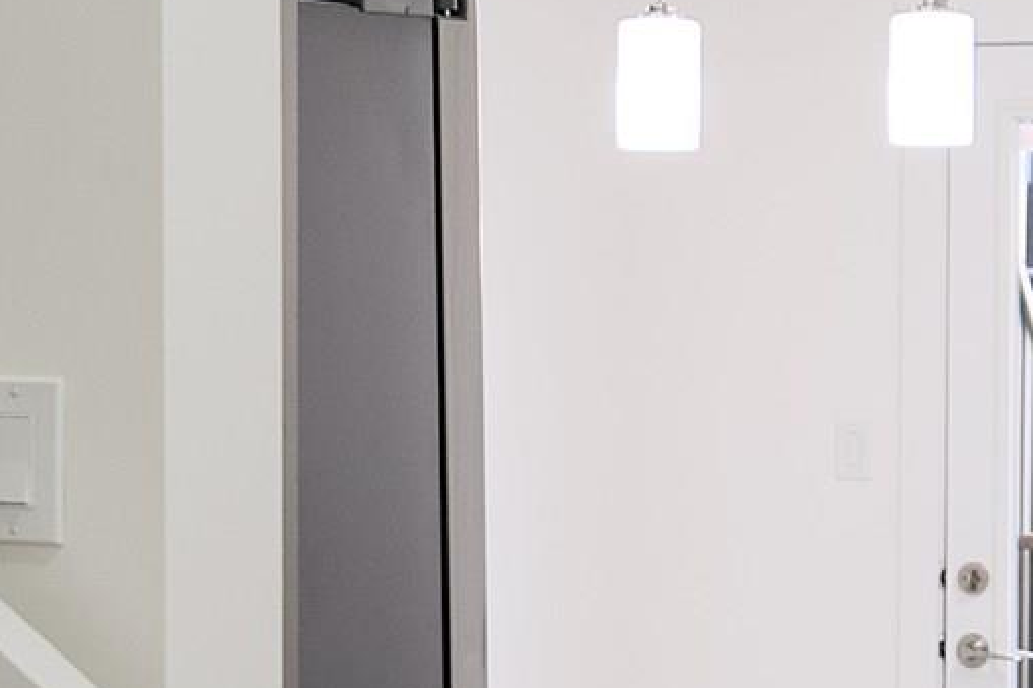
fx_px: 4848
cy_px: 781
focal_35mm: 169
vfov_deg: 8.1
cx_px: 759
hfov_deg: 12.1
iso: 640
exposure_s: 1/125
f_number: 2.8
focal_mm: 28
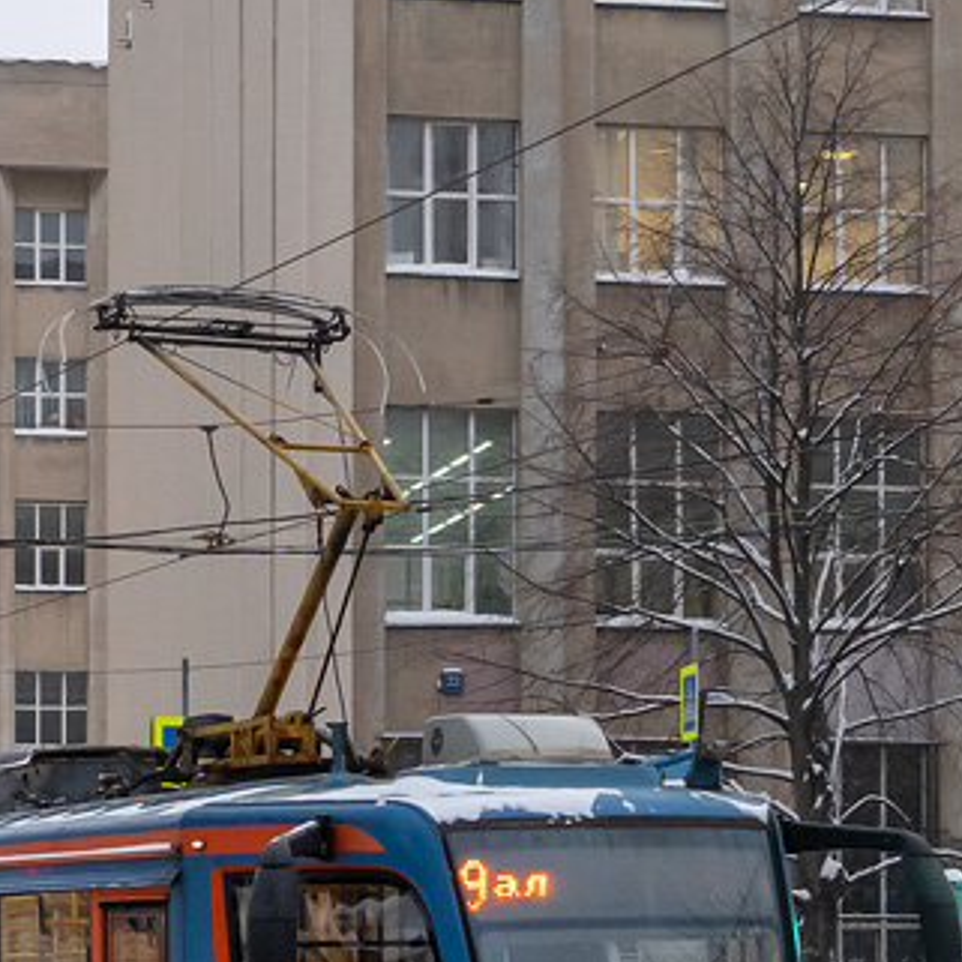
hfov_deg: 15.1
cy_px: 605
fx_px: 3616
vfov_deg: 15.1
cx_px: 267
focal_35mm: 115
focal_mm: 31
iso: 1600
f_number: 5.6
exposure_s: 1/320
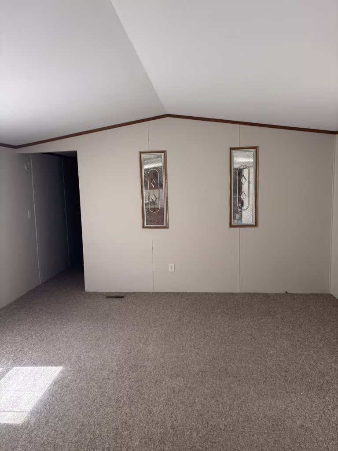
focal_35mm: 26
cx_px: 169
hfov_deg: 53.1
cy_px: 226
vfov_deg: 67.3
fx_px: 338
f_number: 1.6
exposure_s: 1/121
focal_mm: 5.96
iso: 100
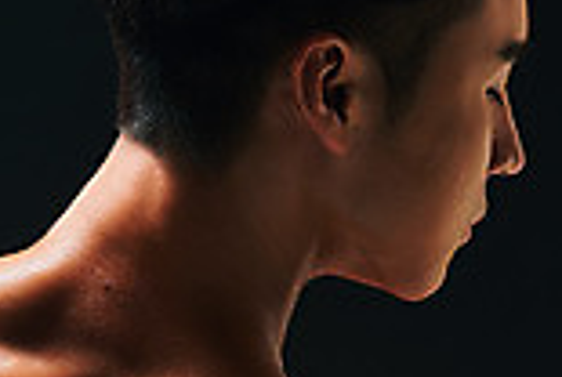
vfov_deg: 2.3
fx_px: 9369
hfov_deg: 3.4
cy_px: 308
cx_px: 118
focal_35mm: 599
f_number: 11
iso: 100
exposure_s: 1/125
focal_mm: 155
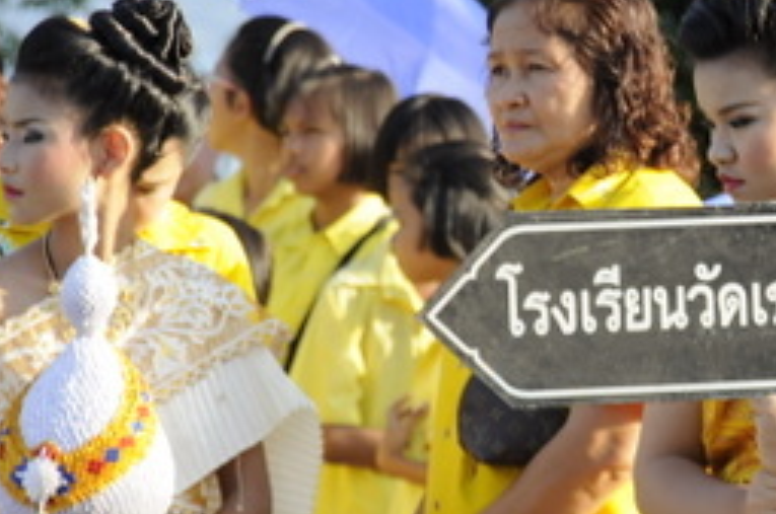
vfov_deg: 3.1
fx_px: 9422
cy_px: 245
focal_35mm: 438
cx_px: 697
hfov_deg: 4.7
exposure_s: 1/160
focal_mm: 155
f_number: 8
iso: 250
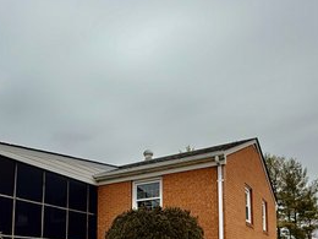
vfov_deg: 38.1
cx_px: 103
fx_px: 312
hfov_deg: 52.8
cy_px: 227
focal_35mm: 34
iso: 50
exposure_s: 1/381
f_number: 2.2
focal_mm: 2.22
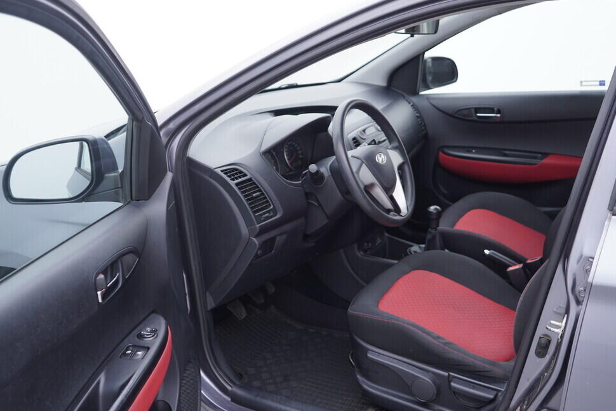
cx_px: 316
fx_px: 650
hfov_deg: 50.7
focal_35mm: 38
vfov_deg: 35.1
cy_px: 204
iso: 125
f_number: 2.8
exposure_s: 1/40
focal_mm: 24
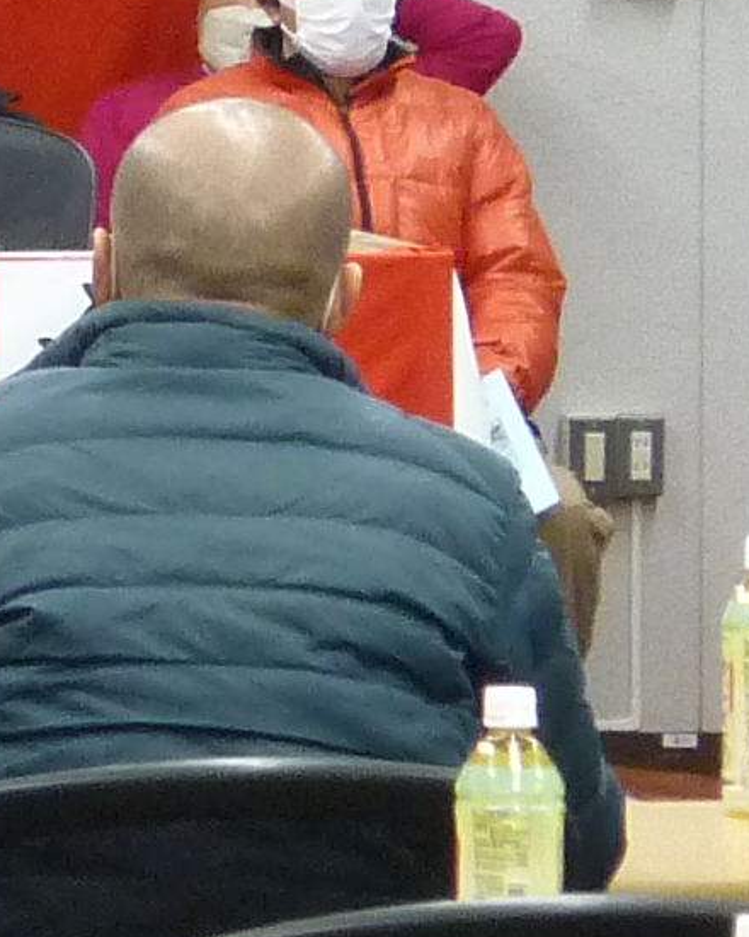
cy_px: 56
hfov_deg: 3.7
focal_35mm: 414
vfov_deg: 4.7
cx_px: -511
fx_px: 11472
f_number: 3.8
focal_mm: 10.6
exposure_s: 1/50
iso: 320
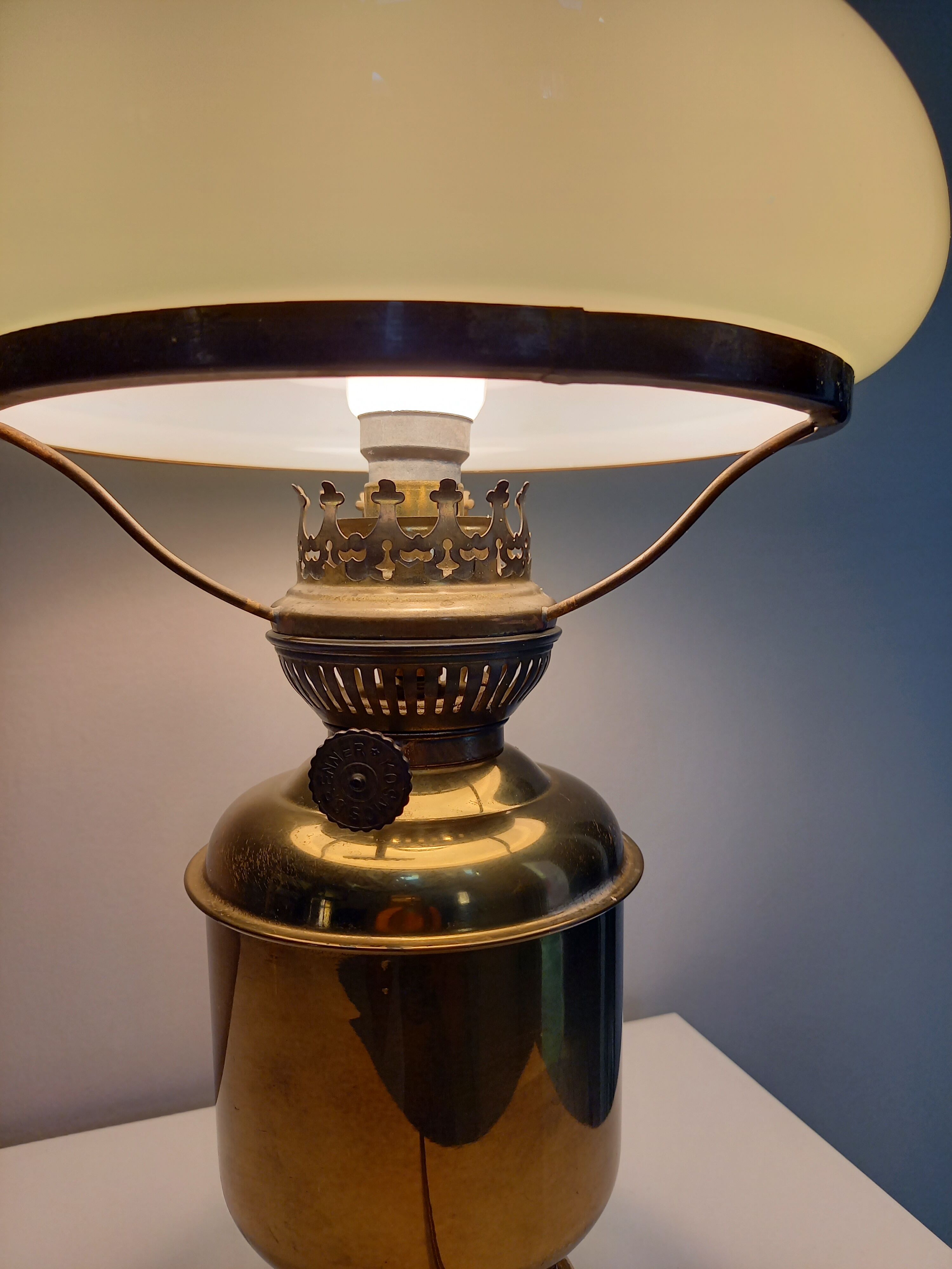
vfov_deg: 69.4
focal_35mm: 25
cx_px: 476
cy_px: 634
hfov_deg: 54.9
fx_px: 917
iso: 100
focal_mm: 4.65
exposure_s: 1/100
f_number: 1.8
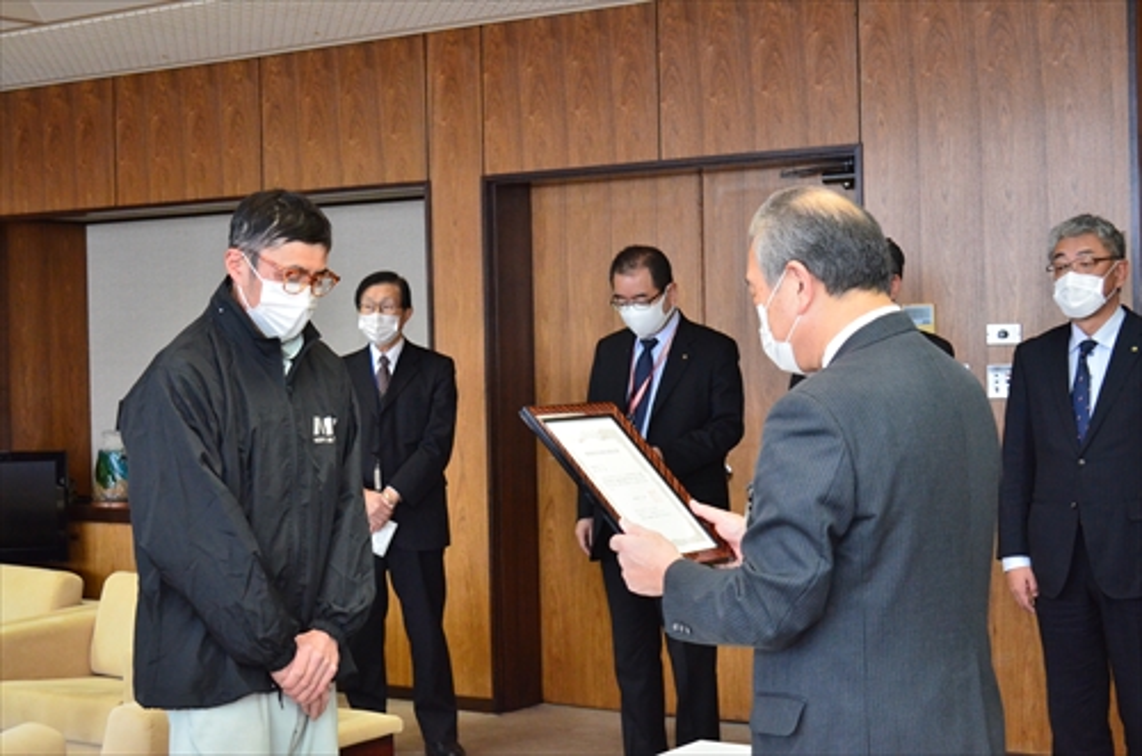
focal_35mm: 60
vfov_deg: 22.5
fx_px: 1899
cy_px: 378
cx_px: 571
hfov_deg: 33.5
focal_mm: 40
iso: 3200
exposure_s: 1/250
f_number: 6.3
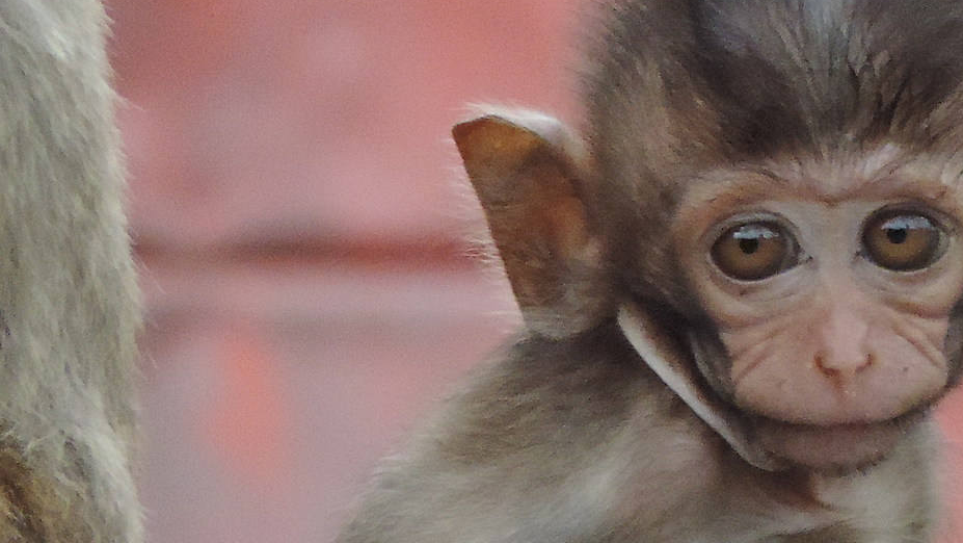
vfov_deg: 0.5
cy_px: 331
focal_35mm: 2256
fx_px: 57622
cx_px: 1205
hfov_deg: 1.0
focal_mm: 142.6
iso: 1100
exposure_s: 1/250
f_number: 5.2
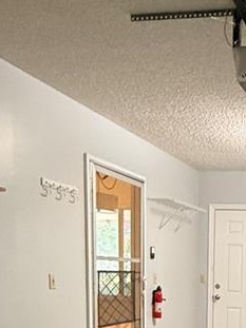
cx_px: 285
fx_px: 512
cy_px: 356
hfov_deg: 24.7
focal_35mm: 54
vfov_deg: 31.7
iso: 500
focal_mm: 2.22
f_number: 2.2
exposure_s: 1/60
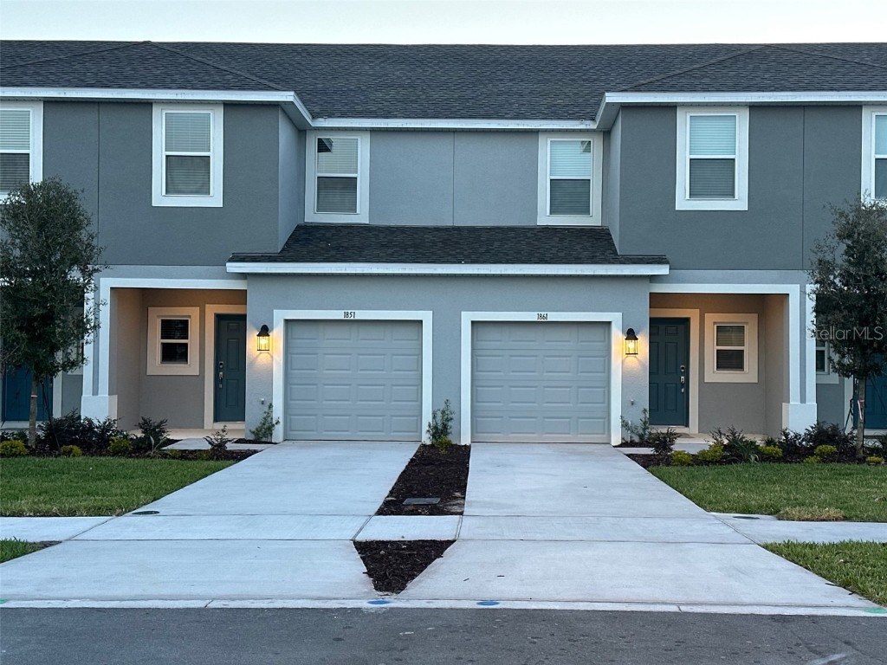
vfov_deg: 30.3
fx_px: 1230
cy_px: 332
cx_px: 444
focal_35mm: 48
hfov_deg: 39.7
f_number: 1.78
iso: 80
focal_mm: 6.86
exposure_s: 1/82
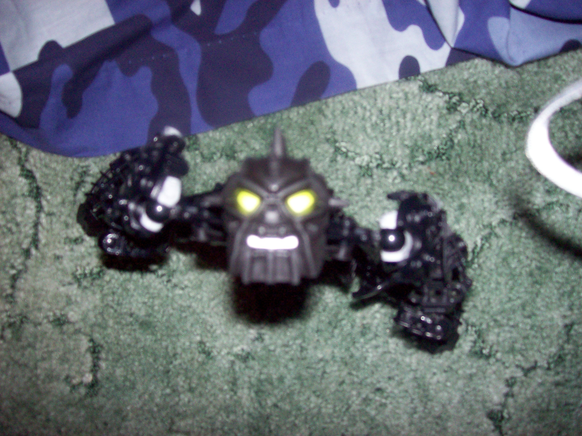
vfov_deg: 39.6
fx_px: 605
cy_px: 218
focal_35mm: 36
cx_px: 291
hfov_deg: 51.4
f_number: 2.7
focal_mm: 6
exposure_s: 1/64
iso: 140
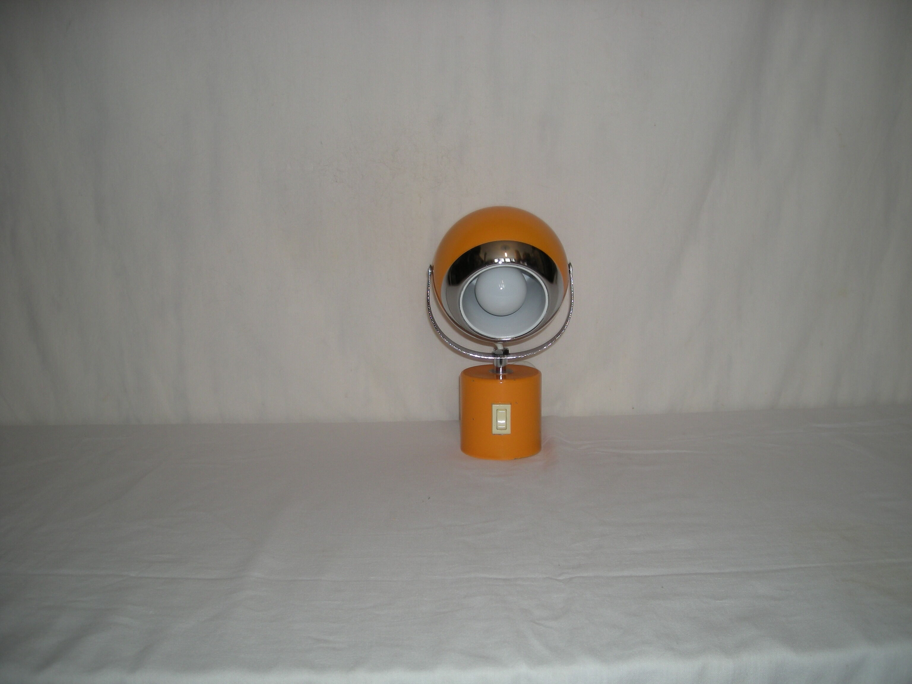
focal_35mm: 35
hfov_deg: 52.6
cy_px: 342
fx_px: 922
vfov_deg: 40.7
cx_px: 456
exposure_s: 1/53
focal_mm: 5.7
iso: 50
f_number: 2.8
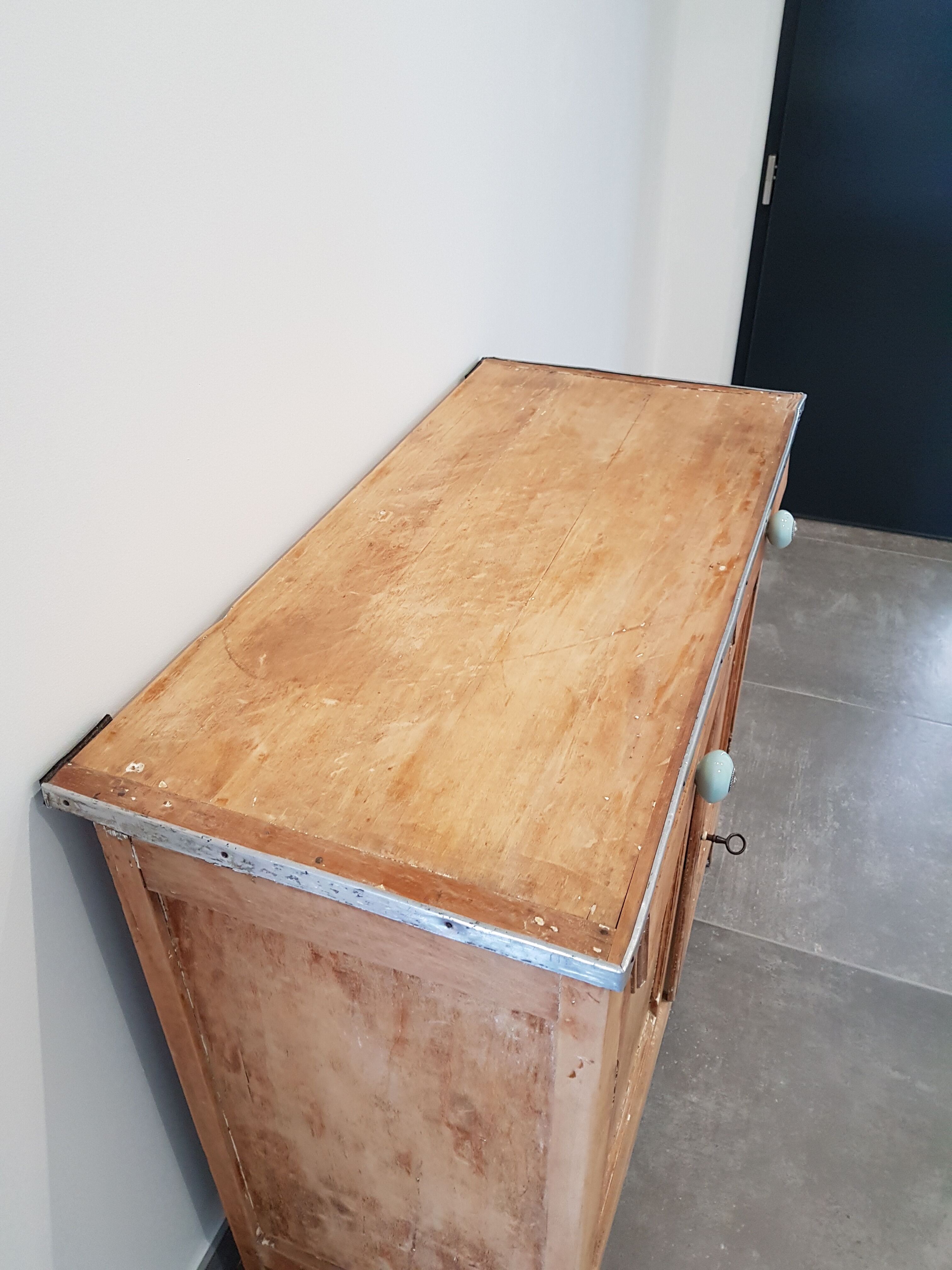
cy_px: 635
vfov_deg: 67.3
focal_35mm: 26
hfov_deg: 53.1
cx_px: 476
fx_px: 953
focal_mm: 4.2
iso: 200
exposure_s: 1/50
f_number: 1.7
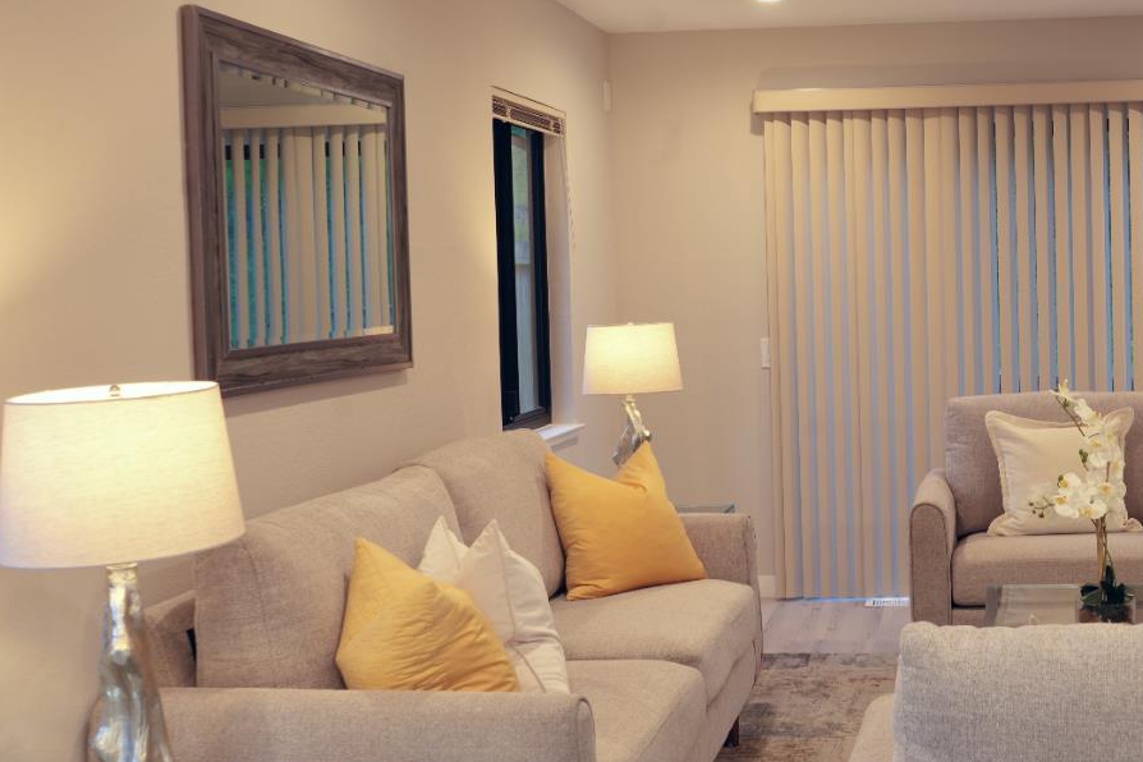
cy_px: 329
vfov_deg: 28.6
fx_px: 1492
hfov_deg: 40.4
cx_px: 891
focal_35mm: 47
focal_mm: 28
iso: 100
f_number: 8
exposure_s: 1/2
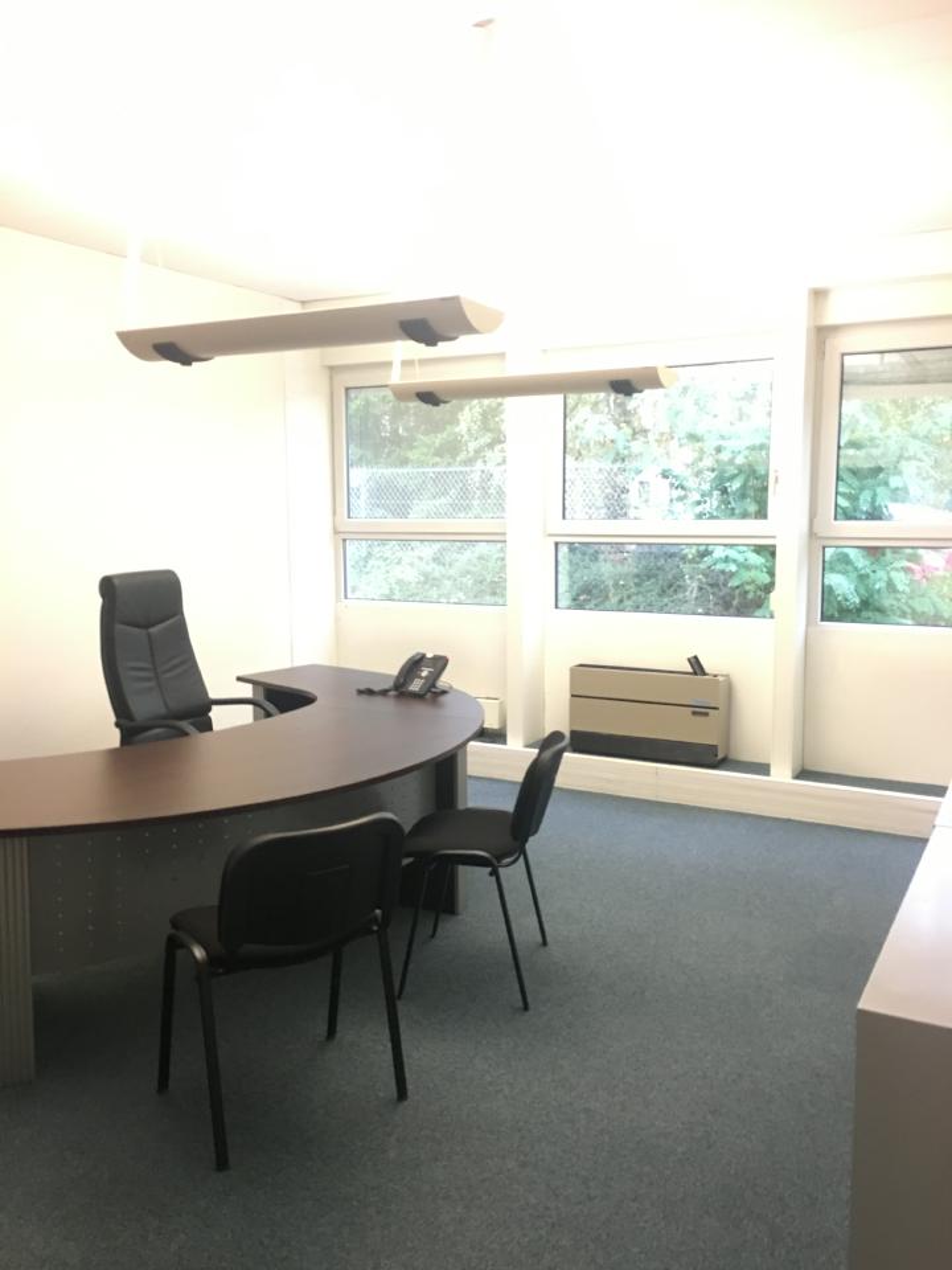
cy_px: 635
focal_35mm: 29
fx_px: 1063
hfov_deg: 48.2
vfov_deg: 61.7
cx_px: 476
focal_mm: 4.15
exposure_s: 1/10
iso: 80
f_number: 2.2
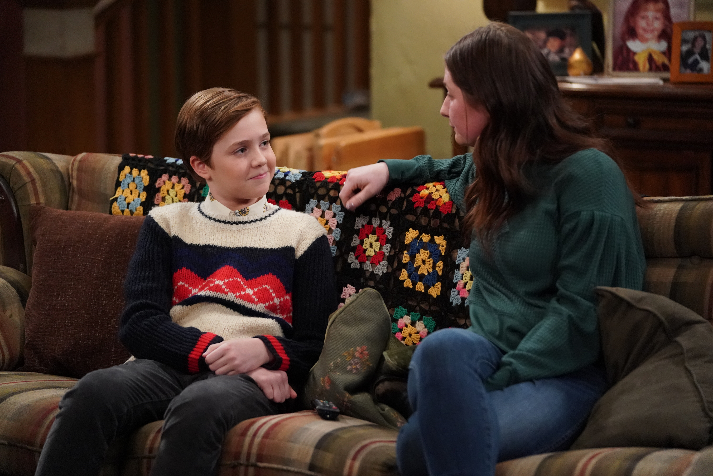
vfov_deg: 10.5
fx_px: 2594
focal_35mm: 131
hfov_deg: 15.6
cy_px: 238
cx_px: 356
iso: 8000
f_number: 2.8
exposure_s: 1/200
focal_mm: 131
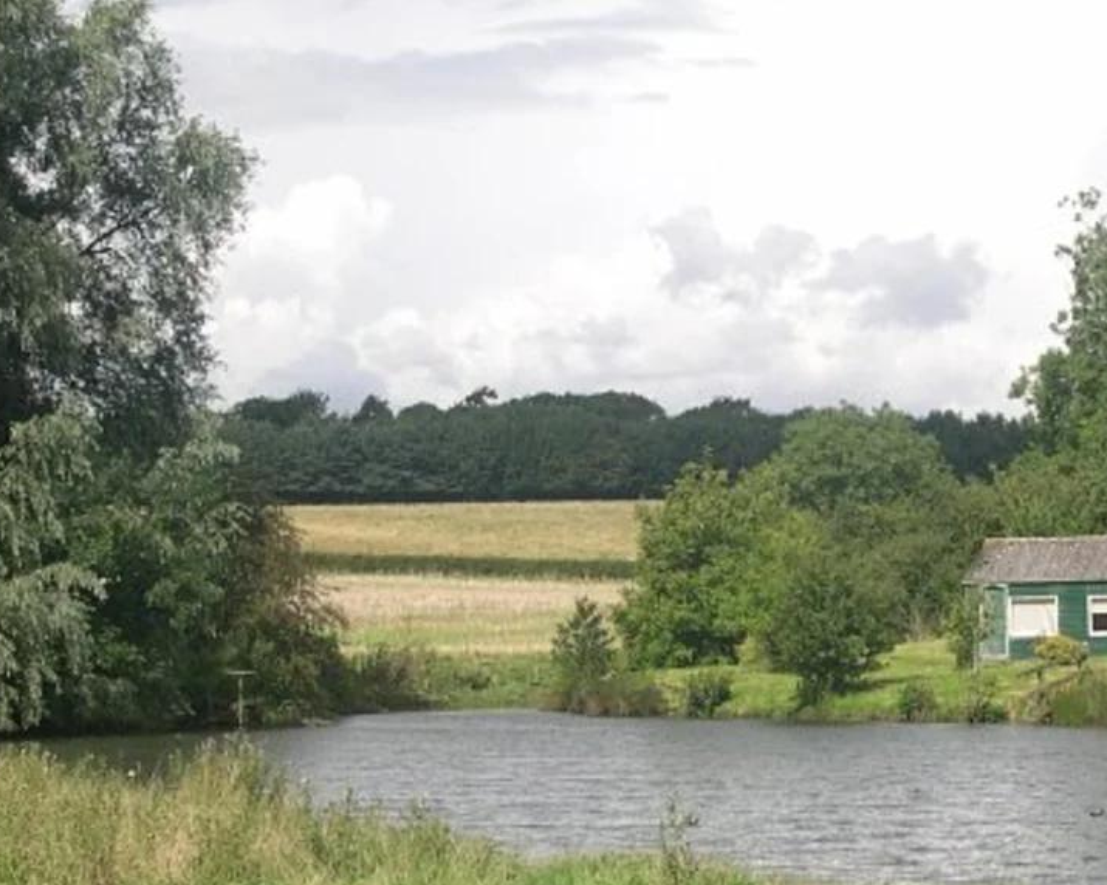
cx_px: 785
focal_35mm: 118
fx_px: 3866
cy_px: 596
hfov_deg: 16.2
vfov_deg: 13.0
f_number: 10.4
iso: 100
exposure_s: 1/89.6
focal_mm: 15.3
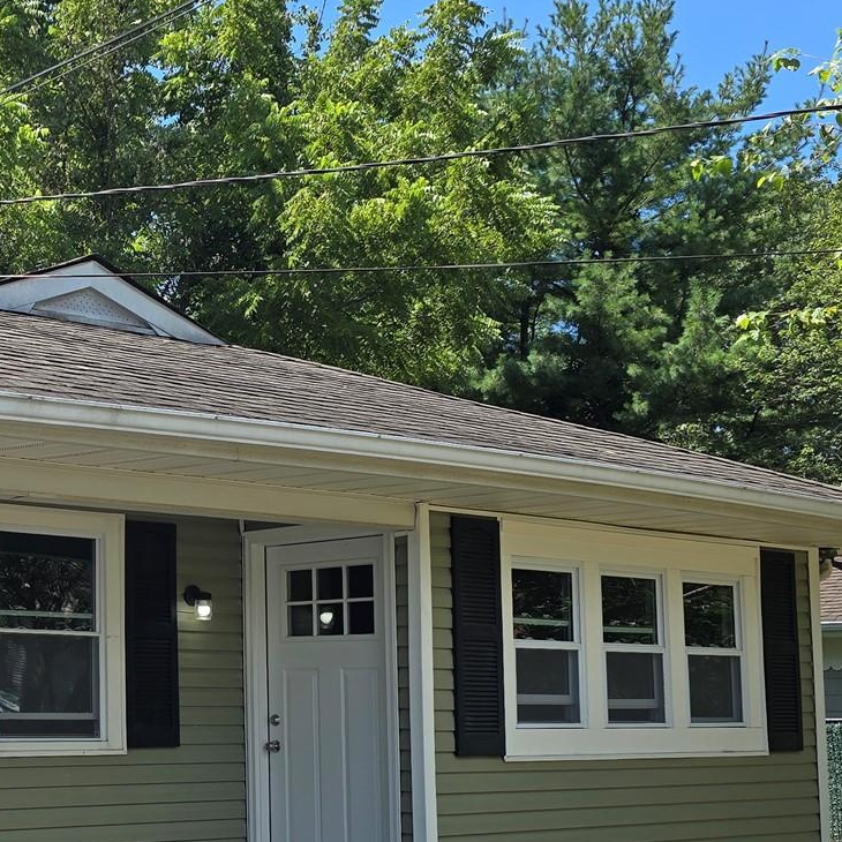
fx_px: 1569
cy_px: 551
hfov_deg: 27.7
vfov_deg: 29.9
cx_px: -66
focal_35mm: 57
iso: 12
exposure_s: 1/452
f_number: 1.7
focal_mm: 6.3
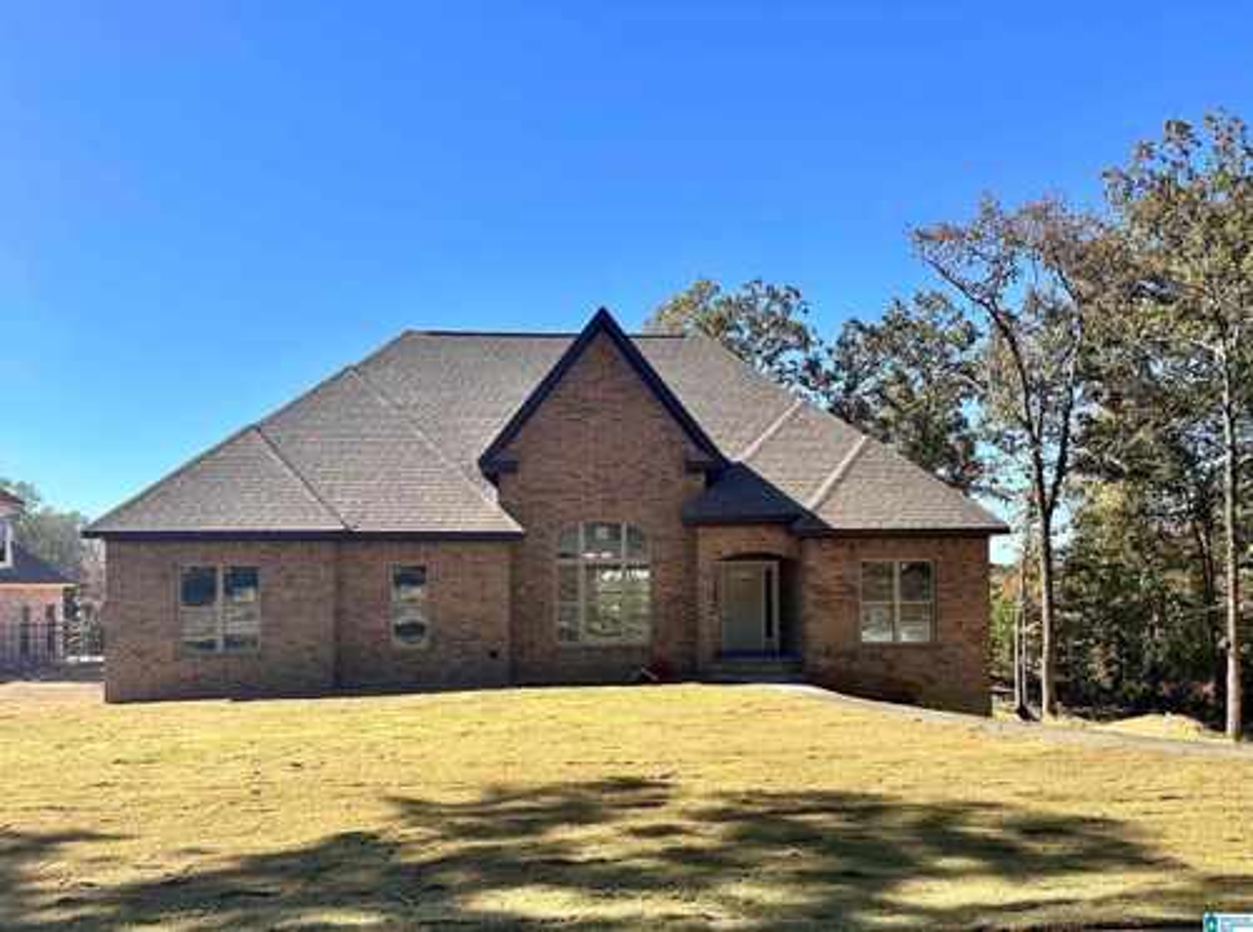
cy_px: 466
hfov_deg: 71.8
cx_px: 626
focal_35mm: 24
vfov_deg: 56.6
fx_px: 866
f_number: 1.78
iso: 80
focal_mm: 6.86
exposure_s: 1/2967
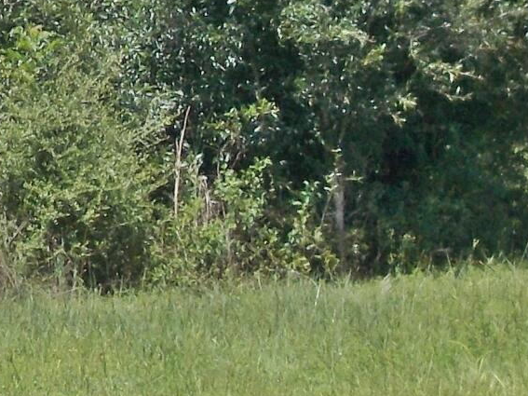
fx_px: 10492
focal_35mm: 688
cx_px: -643
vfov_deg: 2.2
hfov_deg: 2.9
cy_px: -253
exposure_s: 1/250
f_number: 6.5
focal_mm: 23
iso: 80
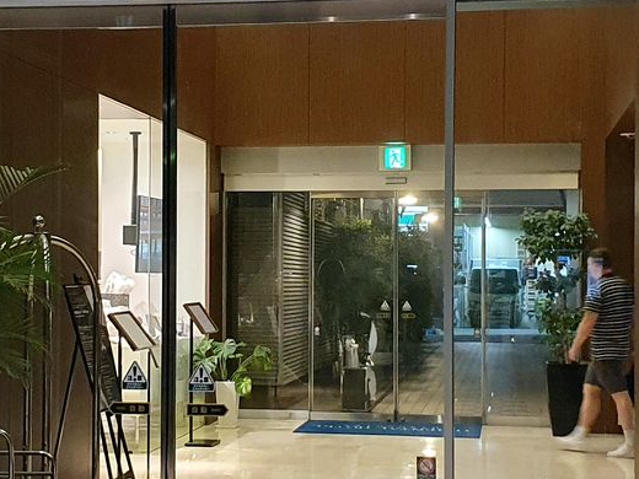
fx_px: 1477
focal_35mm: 80
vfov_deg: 18.4
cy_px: 274
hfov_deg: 24.4
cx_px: 243
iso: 400
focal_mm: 4.32
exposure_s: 1/40
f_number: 2.4
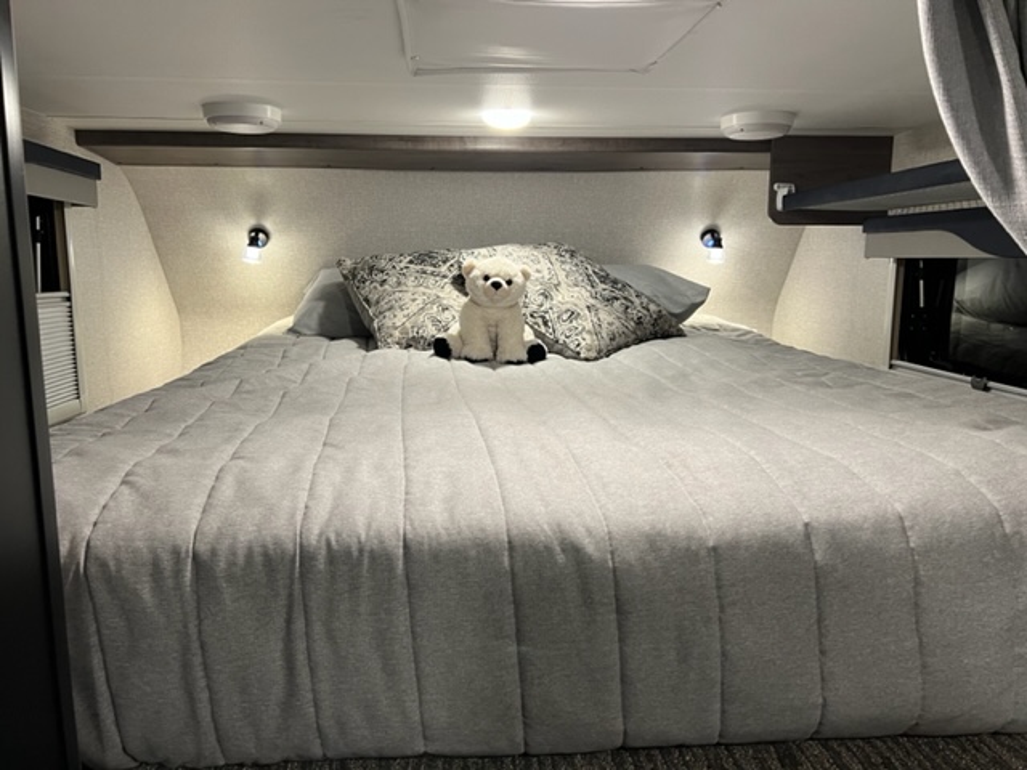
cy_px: 385
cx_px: 514
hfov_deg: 67.3
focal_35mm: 26
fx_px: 771
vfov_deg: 53.1
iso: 160
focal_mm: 5.7
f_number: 1.5
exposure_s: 1/60
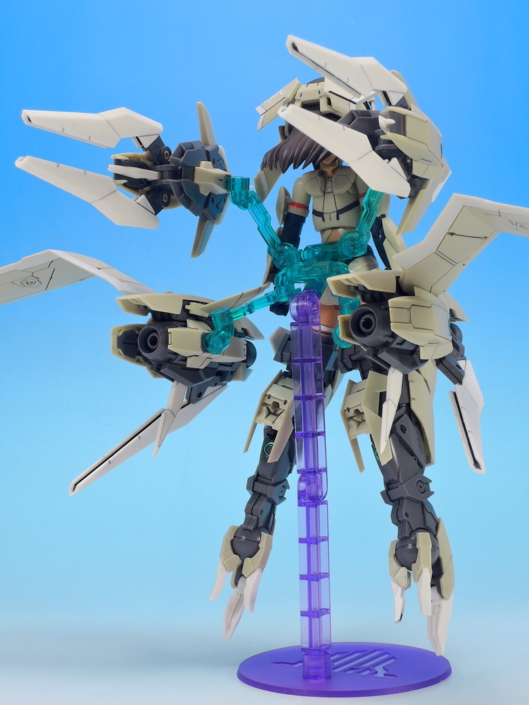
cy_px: 352
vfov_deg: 29.0
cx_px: 264
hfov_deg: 21.9
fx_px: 1365
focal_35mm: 67
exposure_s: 1/1.3
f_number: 7.1
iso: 80
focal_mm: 14.3
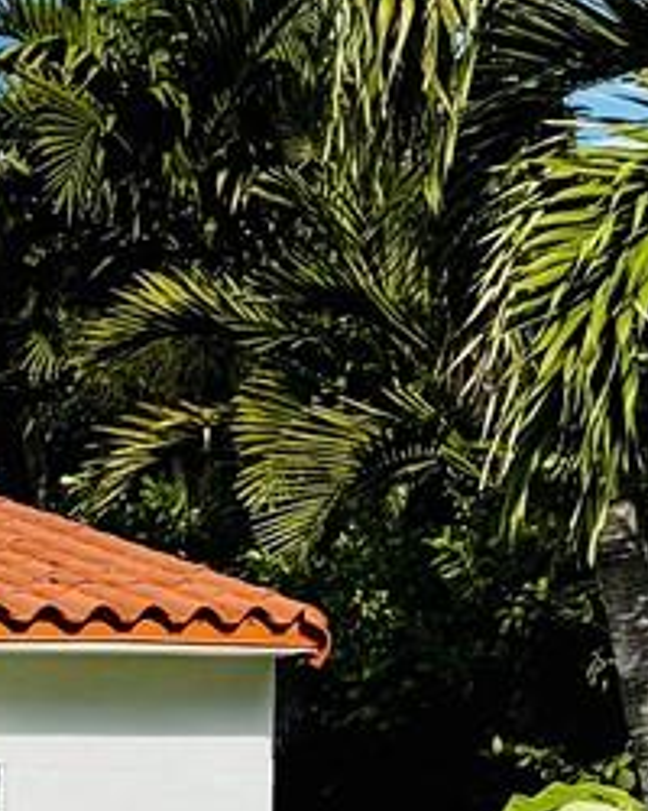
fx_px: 3596
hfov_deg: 8.6
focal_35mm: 150
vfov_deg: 12.7
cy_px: 863
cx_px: -1290
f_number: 1.78
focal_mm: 6.76
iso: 80
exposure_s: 1/14286
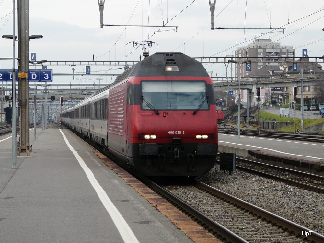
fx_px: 1179
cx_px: 162
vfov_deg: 11.8
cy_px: 122
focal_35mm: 126
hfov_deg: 15.6
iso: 100
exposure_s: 1/200
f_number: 4.5
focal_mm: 20.6
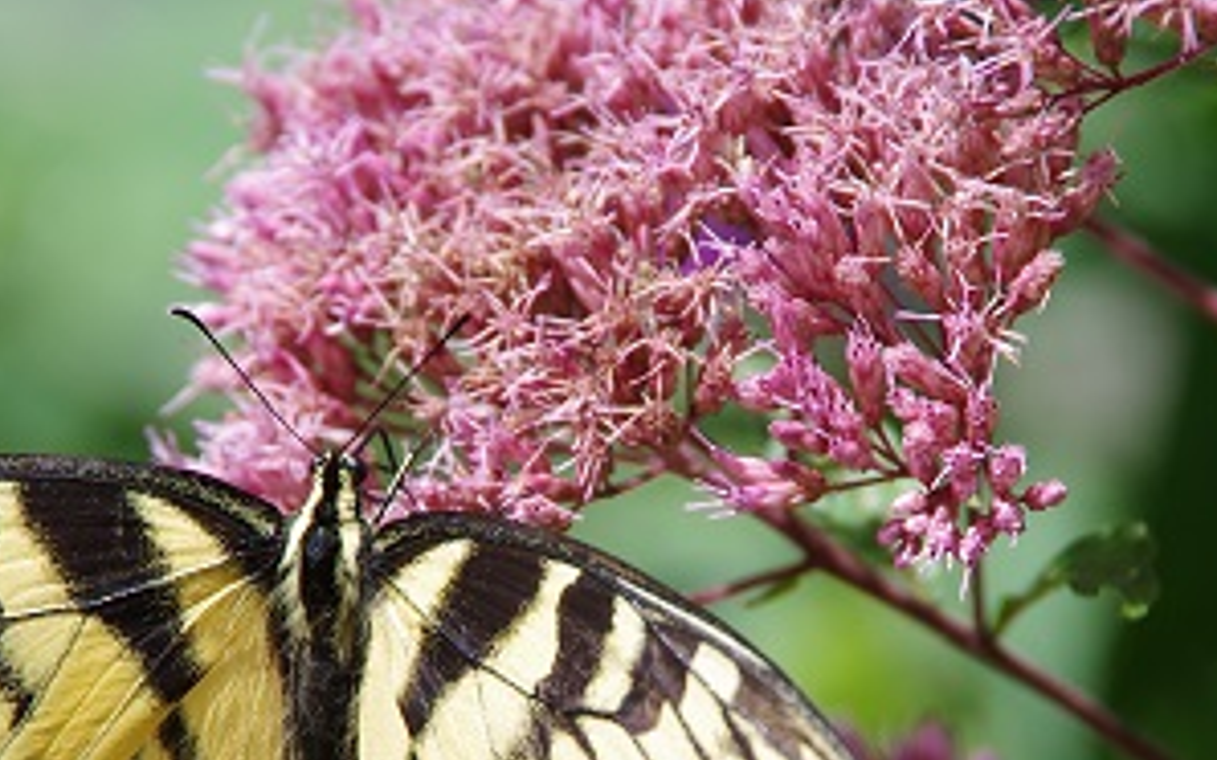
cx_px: 662
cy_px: 717
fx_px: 15821
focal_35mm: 477
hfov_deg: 4.4
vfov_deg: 2.7
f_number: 5.6
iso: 100
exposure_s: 1/200
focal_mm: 135
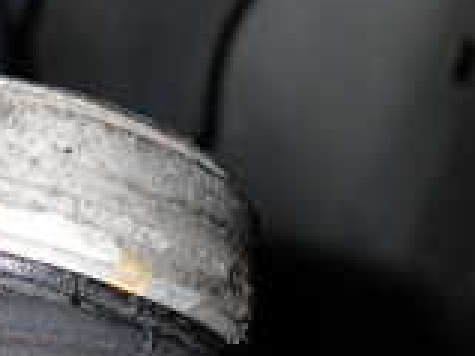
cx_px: -3
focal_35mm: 113
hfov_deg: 17.0
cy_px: 586
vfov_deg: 12.3
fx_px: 1549
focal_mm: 5.4
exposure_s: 1/30
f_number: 6.3
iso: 200
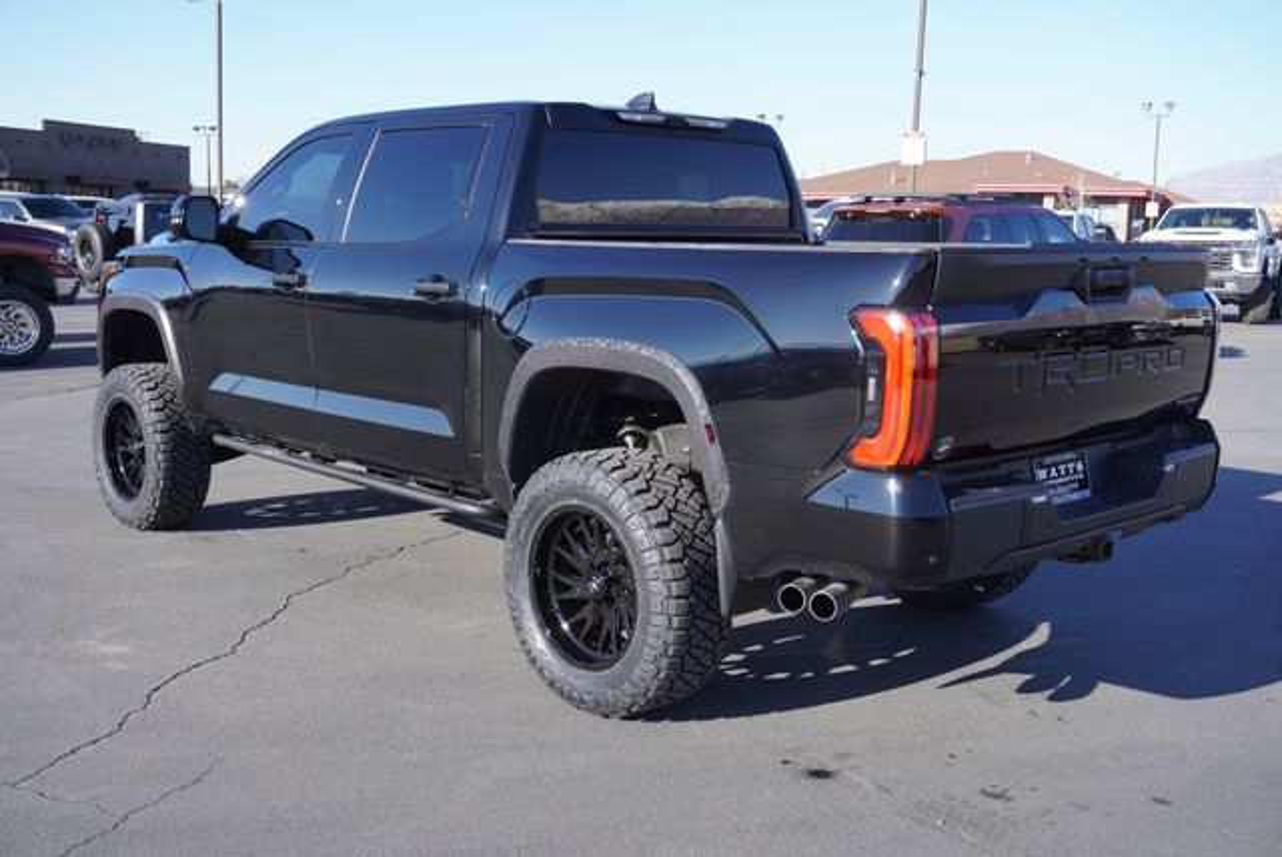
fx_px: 1337
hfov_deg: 51.2
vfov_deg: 35.6
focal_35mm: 38
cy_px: 428
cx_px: 641
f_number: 6.3
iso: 100
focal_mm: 25
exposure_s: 1/160
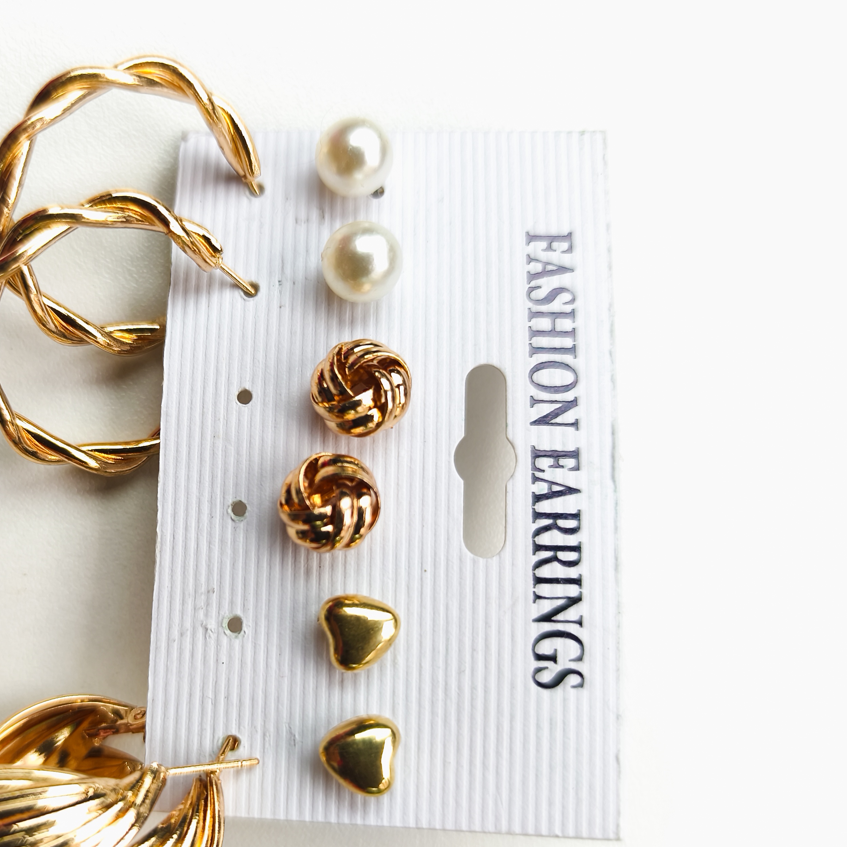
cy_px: 494
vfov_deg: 49.5
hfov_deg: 48.7
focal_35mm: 33
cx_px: 268
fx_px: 914
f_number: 1.65
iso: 50
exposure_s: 1/25
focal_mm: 6.14
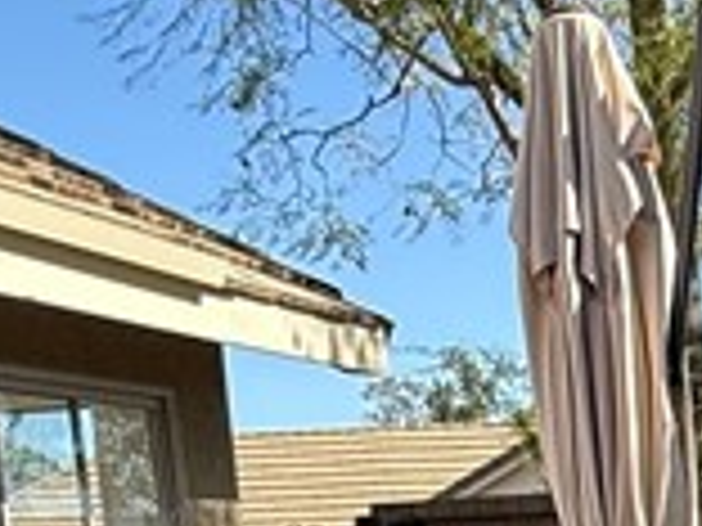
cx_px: 774
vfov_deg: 13.4
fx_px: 1866
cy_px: 1106
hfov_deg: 20.3
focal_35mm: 92
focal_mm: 2.22
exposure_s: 1/502
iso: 64
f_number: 2.2
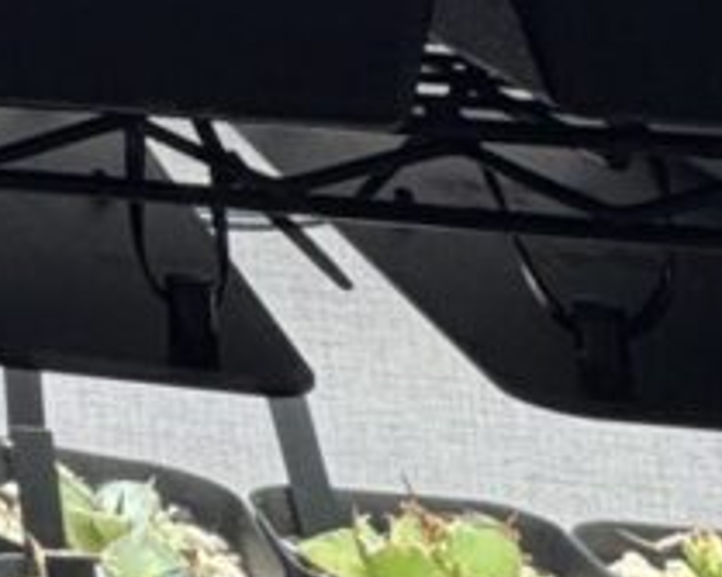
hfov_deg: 17.0
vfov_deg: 15.4
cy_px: -732
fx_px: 1431
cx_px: -850
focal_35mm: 67
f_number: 2.2
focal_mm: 2.22
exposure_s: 1/321
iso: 40
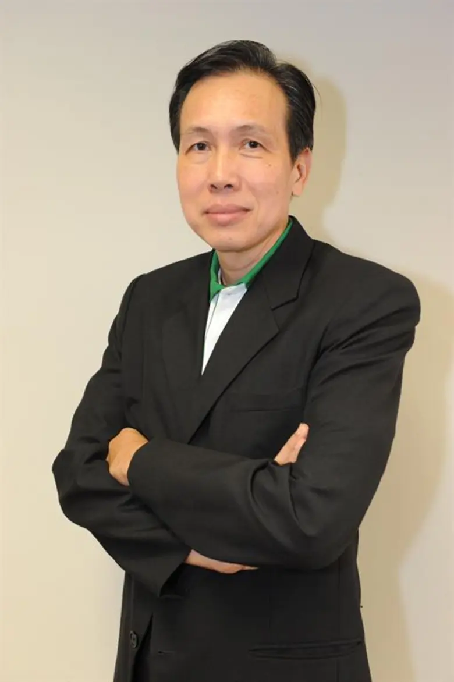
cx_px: 227
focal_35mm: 42
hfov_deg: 31.9
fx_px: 795
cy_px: 341
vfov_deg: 46.4
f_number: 5.6
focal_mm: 42
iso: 2000
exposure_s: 1/80
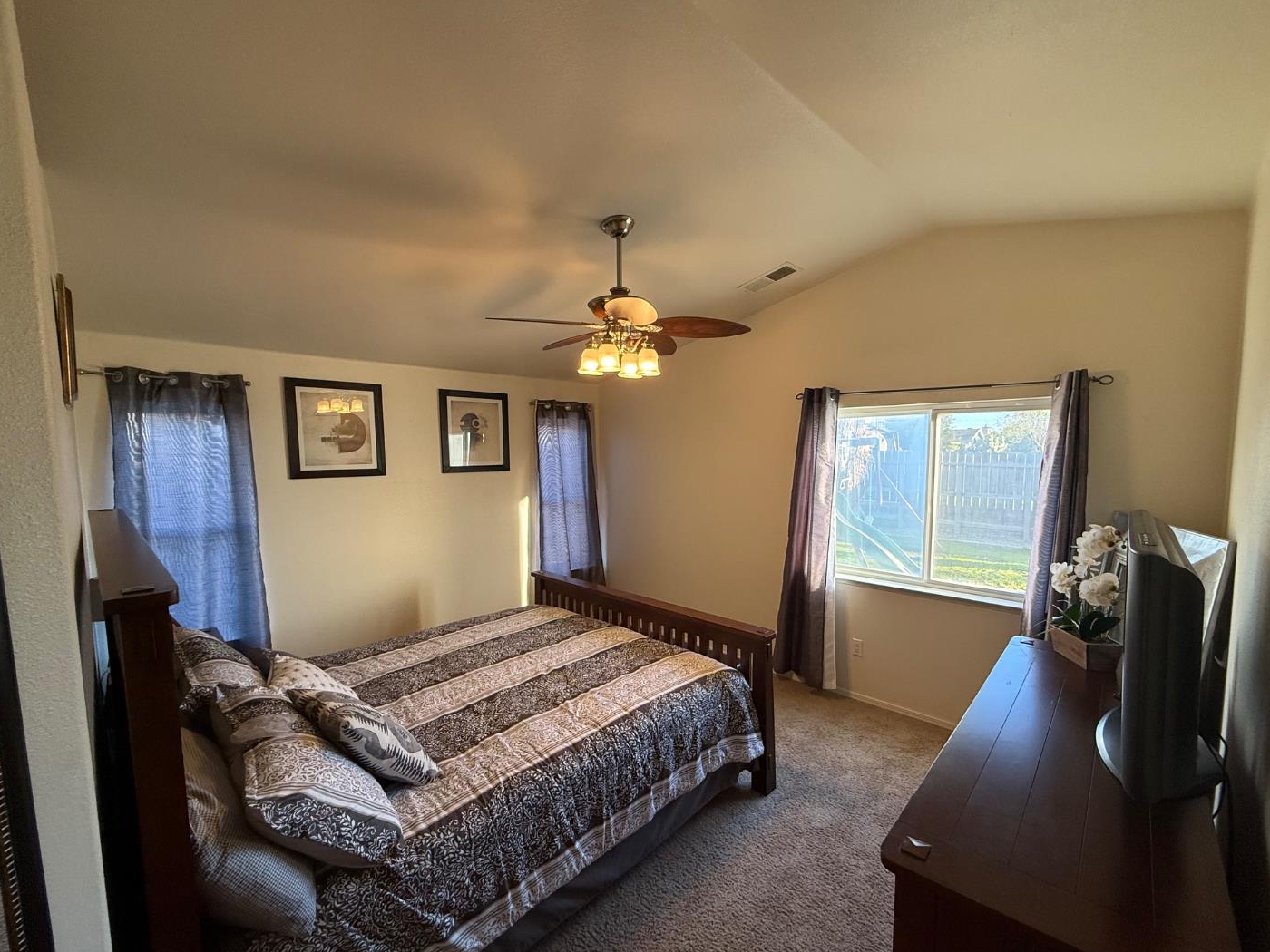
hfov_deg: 98.0
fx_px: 550
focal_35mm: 15
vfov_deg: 81.7
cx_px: 676
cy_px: 498
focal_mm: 2.22
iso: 160
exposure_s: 1/120
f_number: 2.2
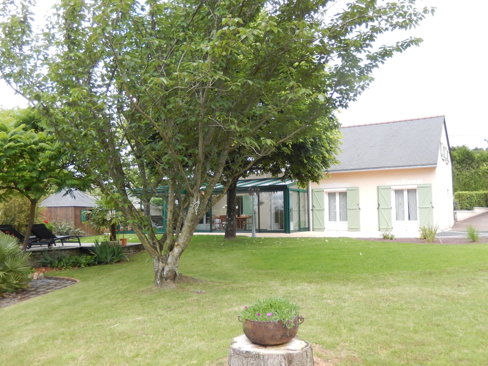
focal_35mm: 32
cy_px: 183
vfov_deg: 44.2
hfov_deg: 56.8
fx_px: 451
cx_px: 244
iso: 400
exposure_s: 1/500
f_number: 3.8
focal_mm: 5.7
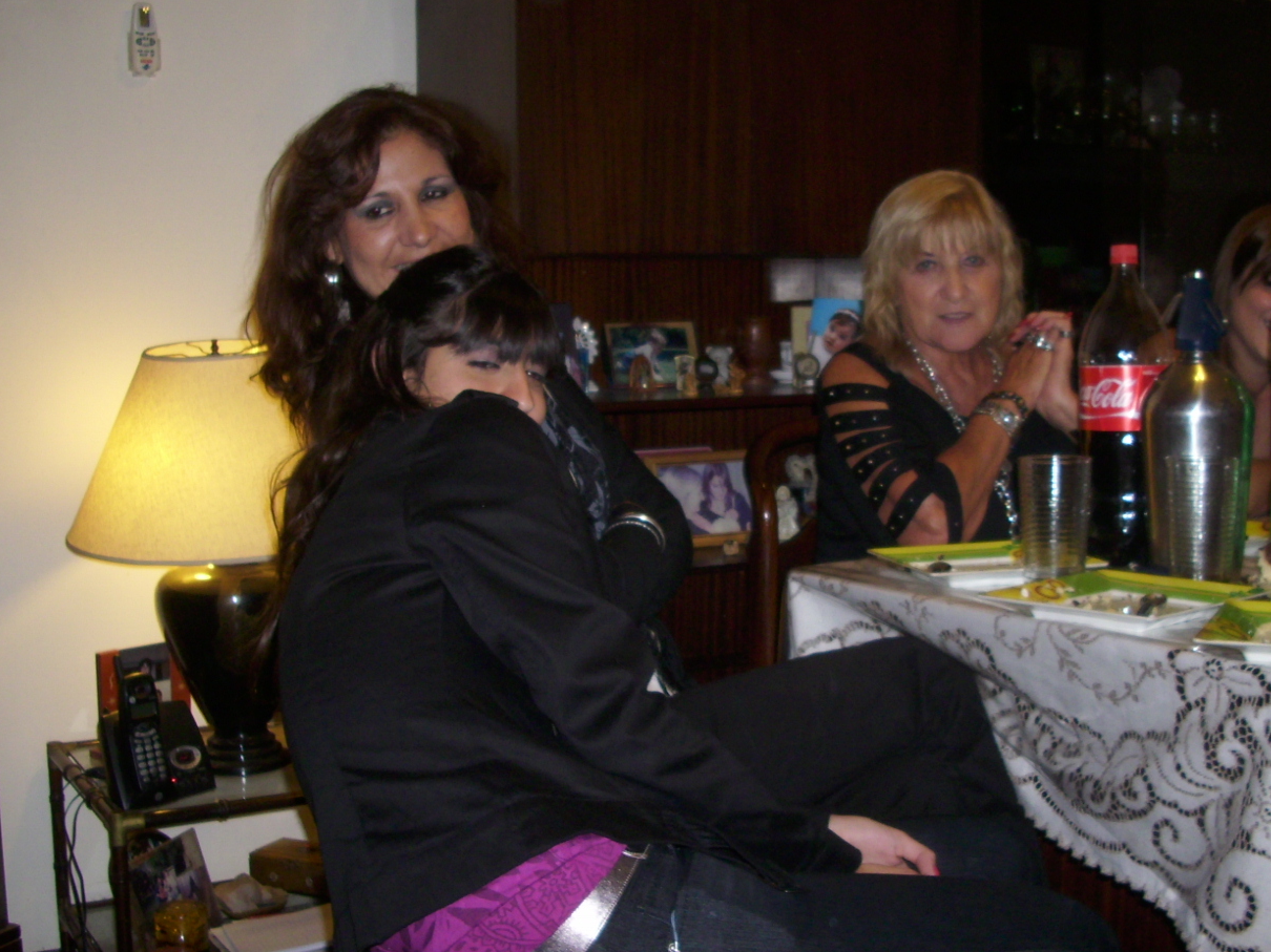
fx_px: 1505
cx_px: 775
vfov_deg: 35.1
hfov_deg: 45.5
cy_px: 431
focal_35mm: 41
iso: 100
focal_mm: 6.2
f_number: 2.8
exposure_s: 1/30
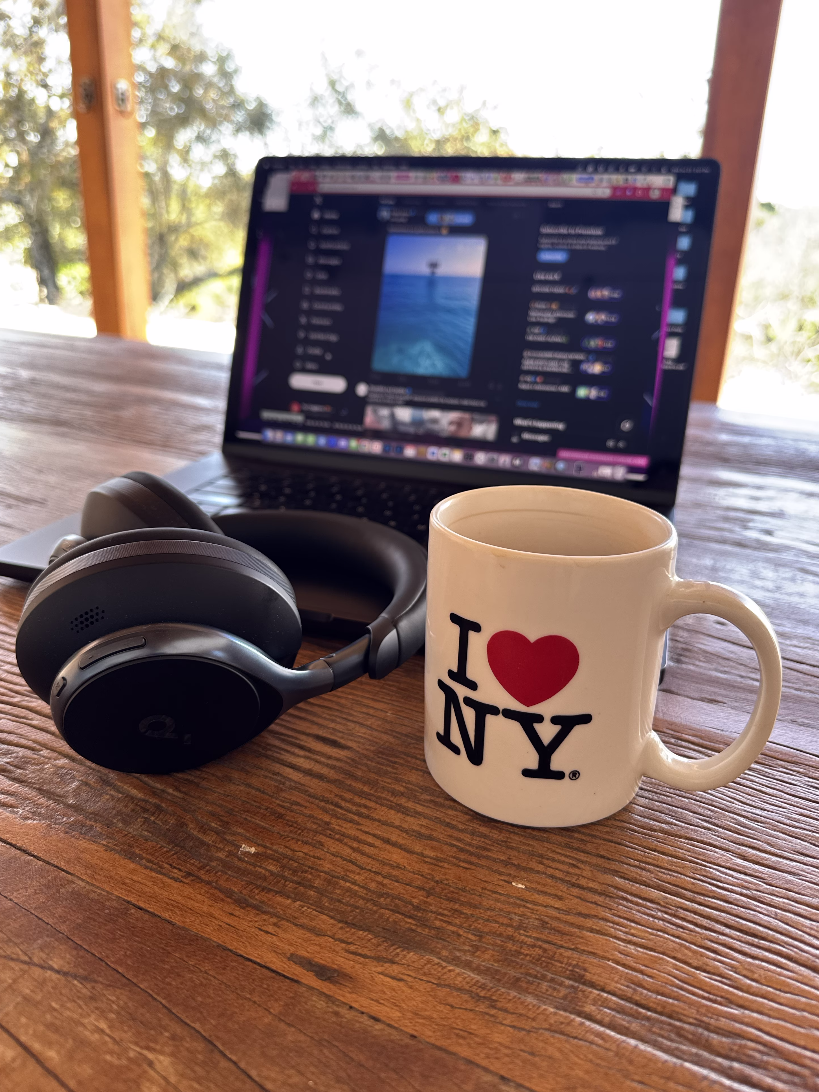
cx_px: 410
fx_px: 789
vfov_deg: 69.4
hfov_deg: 54.9
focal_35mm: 25
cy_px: 542
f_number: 1.78
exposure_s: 1/121
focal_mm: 6.76
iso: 80
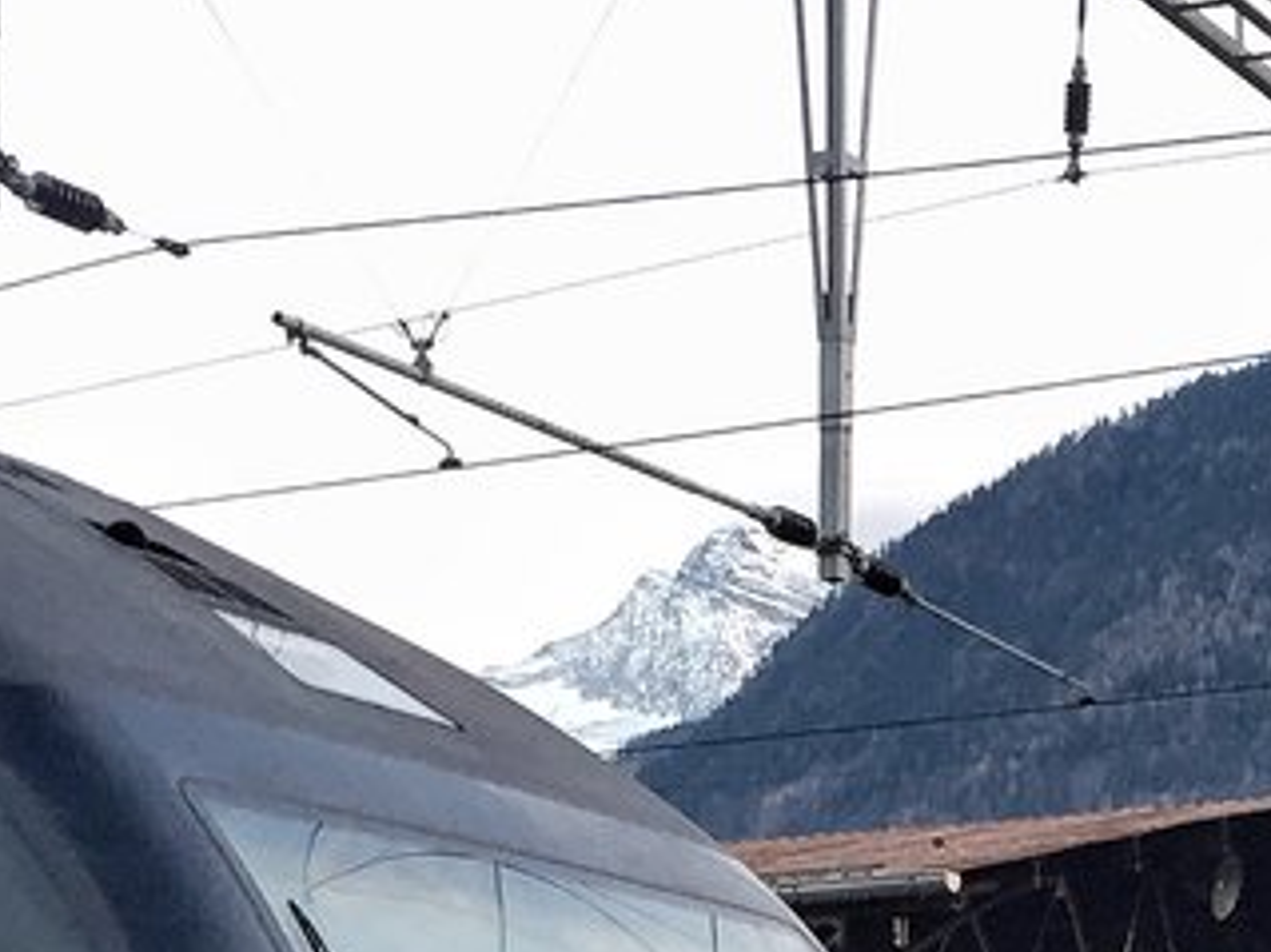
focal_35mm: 109
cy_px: 1358
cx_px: 1223
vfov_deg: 13.0
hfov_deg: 17.7
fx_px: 4001
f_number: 2.2
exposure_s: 1/30
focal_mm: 4.15
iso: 40
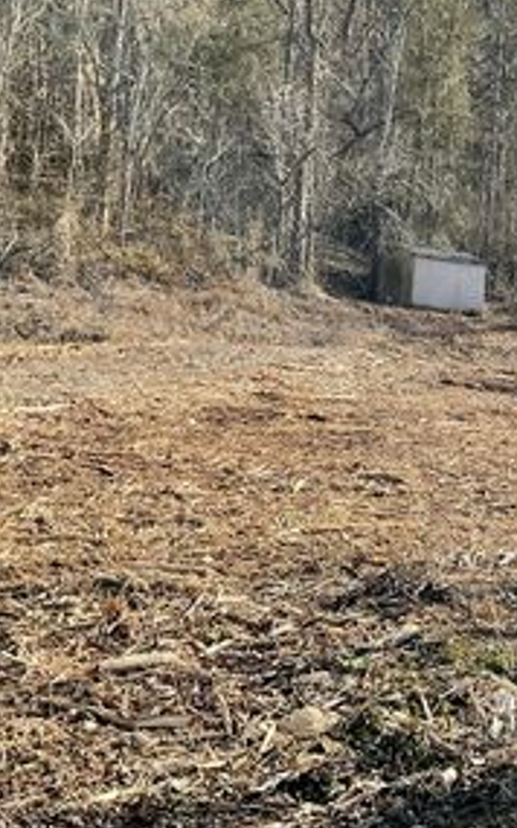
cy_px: 318
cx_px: 633
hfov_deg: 22.0
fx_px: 1218
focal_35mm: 54
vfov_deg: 37.3
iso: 16
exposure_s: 1/691
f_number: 1.8
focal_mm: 3
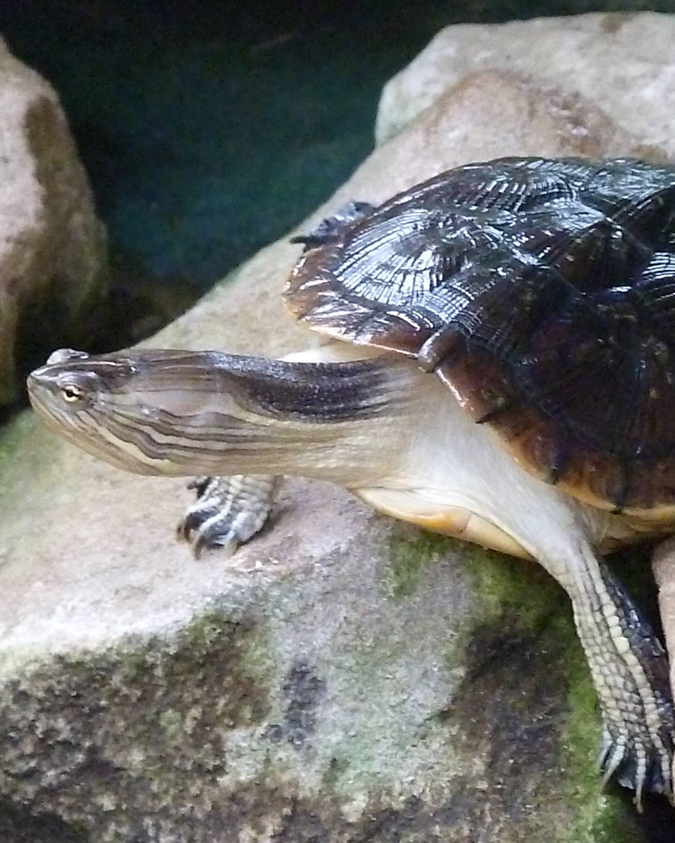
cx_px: 402
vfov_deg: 4.5
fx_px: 10810
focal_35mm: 433
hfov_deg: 3.6
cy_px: 421
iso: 3200
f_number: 4.1
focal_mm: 59.7
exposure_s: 1/80
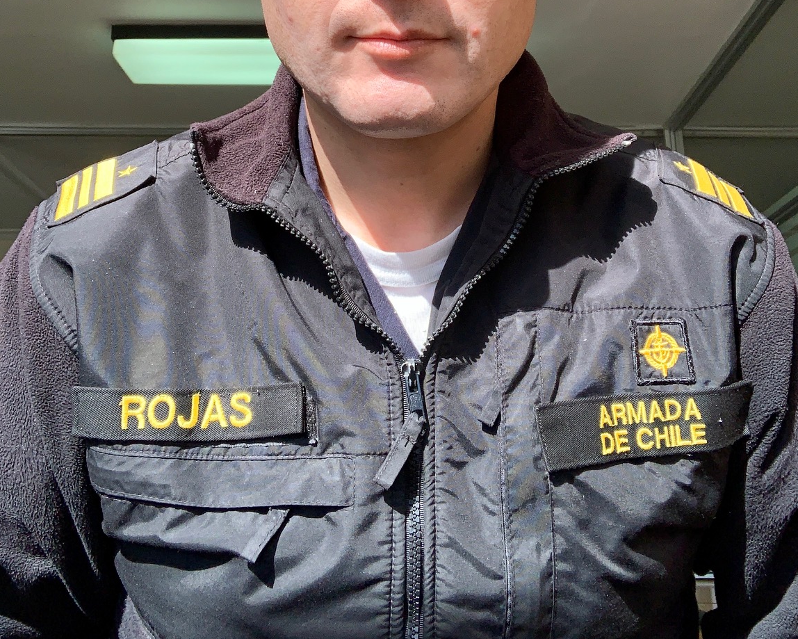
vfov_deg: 34.3
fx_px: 992
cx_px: 401
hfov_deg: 43.8
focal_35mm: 42
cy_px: 107
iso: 20
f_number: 2.2
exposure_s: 1/121
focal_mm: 2.87
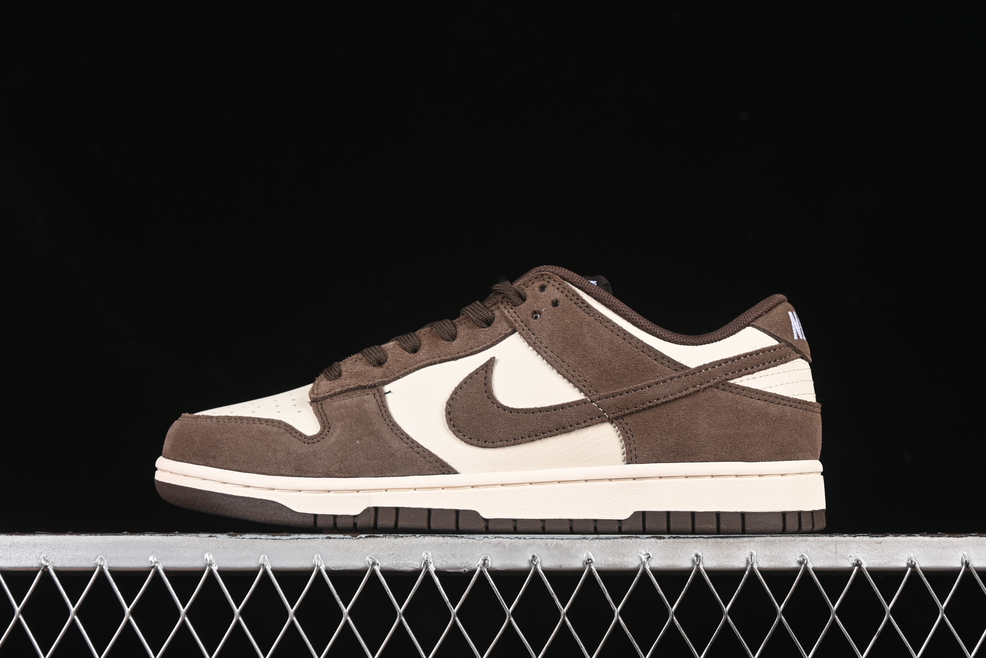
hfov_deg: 27.0
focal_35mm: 75
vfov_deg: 18.2
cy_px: 329
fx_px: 2054
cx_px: 493
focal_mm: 50
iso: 160
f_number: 6.3
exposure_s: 1/60
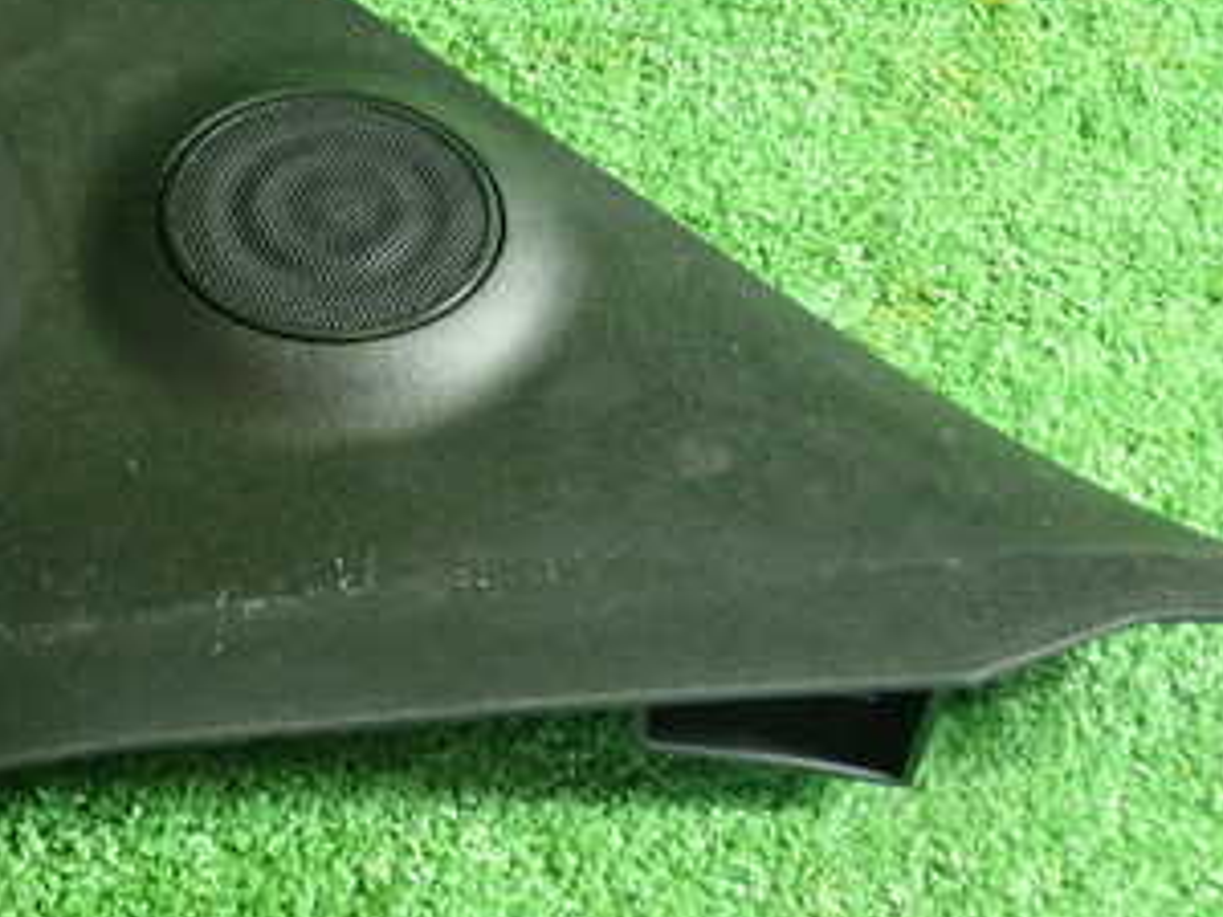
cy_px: 171
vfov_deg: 20.2
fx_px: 2544
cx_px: 461
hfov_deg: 26.9
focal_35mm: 72
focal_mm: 6.37
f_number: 2.5
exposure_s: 1/40
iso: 400
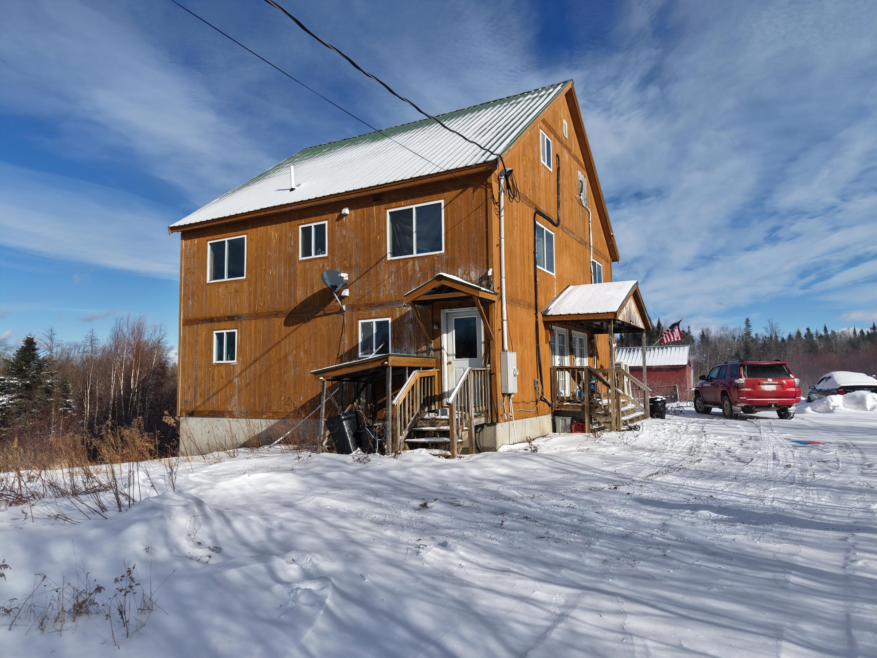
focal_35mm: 24
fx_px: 608
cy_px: 329
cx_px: 438
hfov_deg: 71.6
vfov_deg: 56.8
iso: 100
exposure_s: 1/5000
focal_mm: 8.67
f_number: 1.8
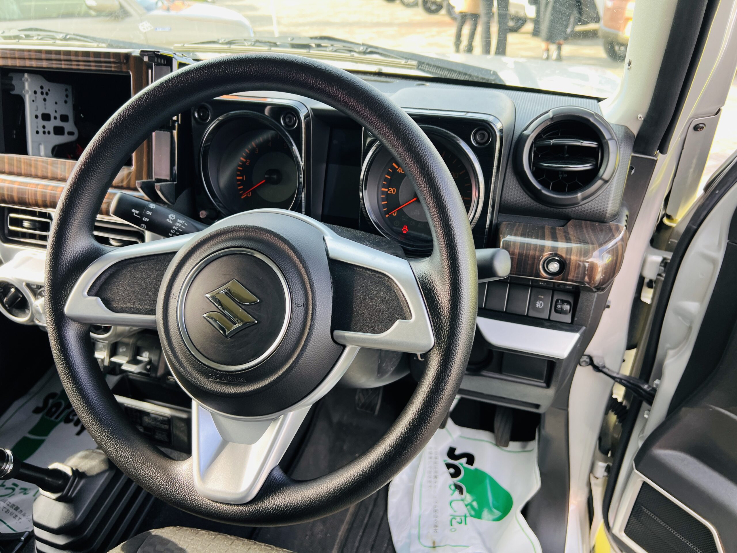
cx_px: 368
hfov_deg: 67.3
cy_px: 276
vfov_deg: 53.1
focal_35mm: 26
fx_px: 554
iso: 40
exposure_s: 1/121
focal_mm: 5.7
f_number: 1.5
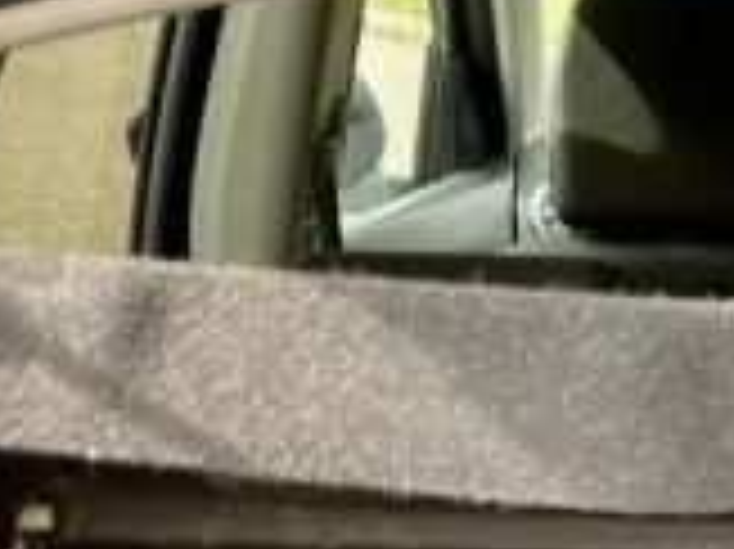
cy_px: 1143
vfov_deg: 10.5
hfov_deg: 14.4
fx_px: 2712
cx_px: 1103
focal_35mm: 128
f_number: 1.8
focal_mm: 4.25
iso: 64
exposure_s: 1/122
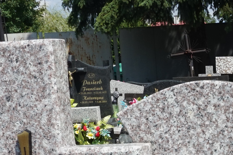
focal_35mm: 129
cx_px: 255
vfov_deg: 10.1
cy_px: 272
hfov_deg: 15.5
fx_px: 835
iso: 100
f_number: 14
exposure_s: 1/100
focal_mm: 16
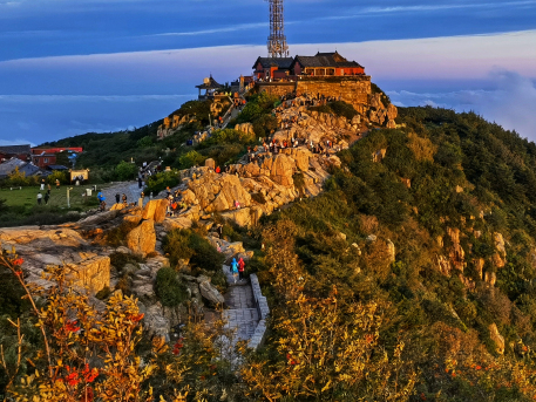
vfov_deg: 23.1
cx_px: 413
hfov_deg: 30.1
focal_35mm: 63
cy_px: 118
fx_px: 976
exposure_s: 1/245
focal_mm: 6.67
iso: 50
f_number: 1.9
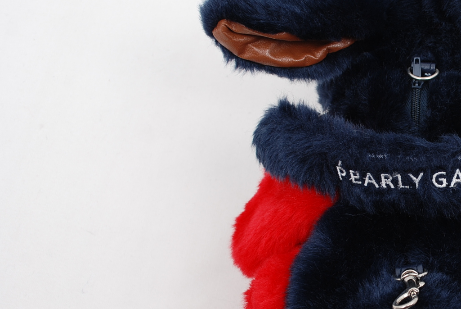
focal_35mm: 68
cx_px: 428
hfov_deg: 28.3
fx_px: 872
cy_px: 192
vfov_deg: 20.0
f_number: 6.3
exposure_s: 1/200
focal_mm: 24
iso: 100
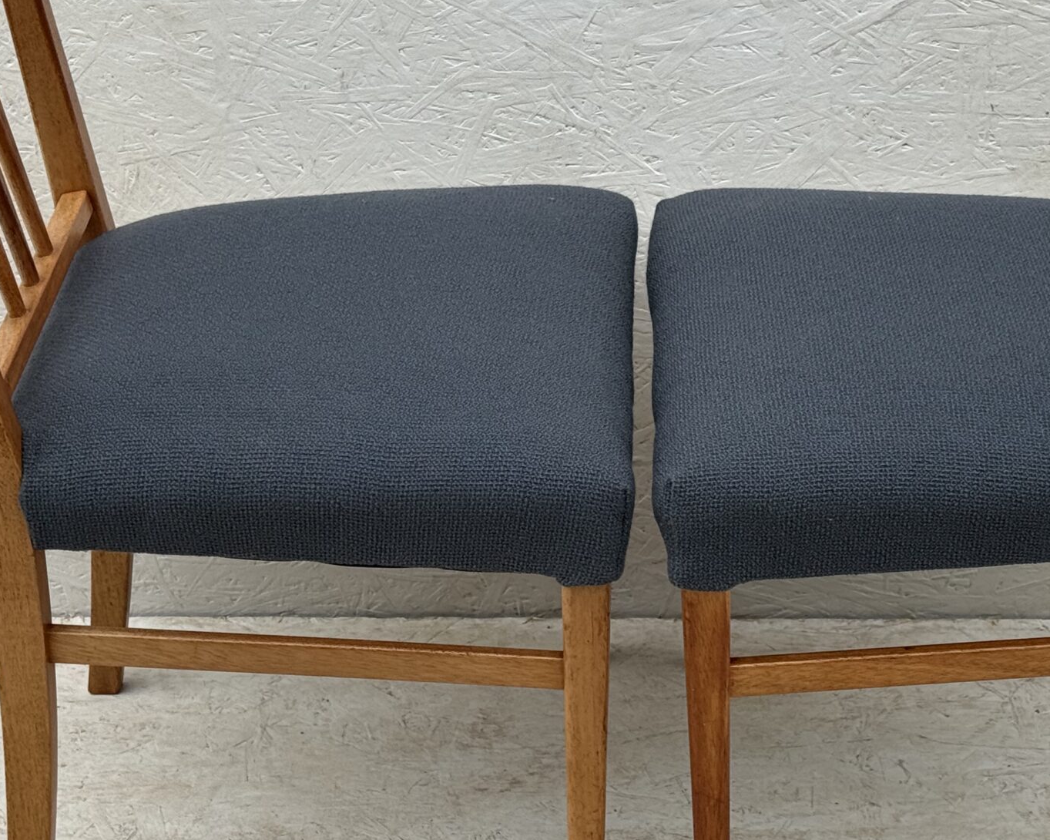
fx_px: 2734
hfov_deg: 21.7
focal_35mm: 88
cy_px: 342
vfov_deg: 17.4
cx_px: 649
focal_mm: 6.76
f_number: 1.78
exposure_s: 1/346
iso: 64
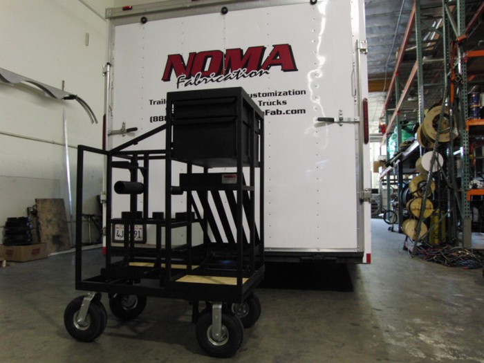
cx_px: 242
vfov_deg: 53.1
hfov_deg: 67.3
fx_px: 364
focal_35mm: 26
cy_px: 182
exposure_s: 1/60
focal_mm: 4.6
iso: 400
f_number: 2.8
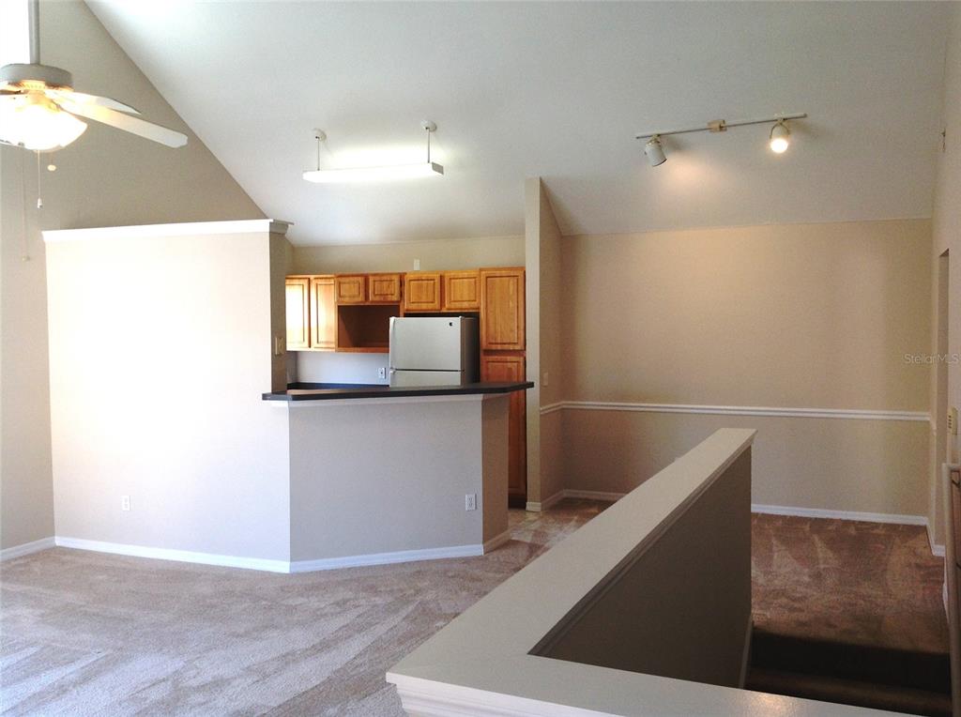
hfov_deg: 52.7
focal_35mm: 35
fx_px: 970
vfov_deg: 40.6
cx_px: 480
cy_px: 358
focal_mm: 4.28
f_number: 2.4
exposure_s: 1/60
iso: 64
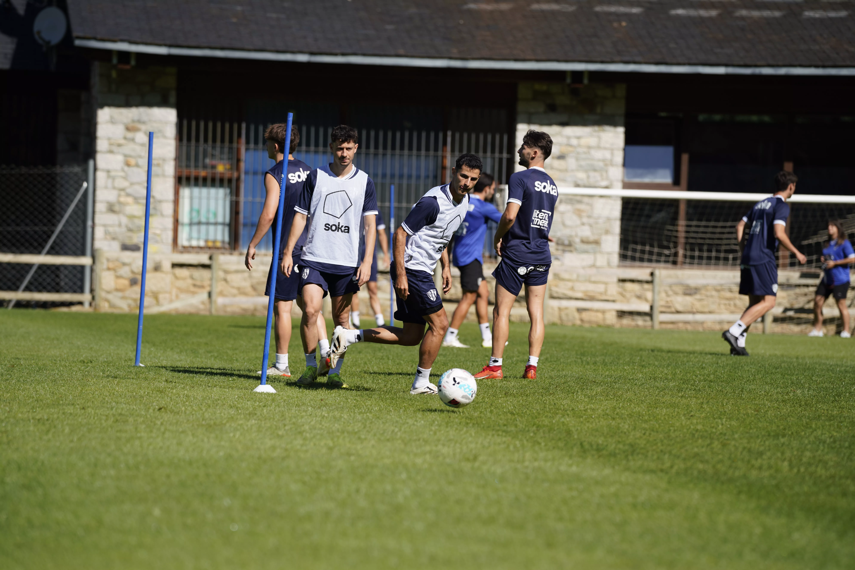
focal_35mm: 200
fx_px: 4750
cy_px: 285
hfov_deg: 10.3
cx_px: 428
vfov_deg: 6.9
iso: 100
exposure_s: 1/1250
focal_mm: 200
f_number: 4
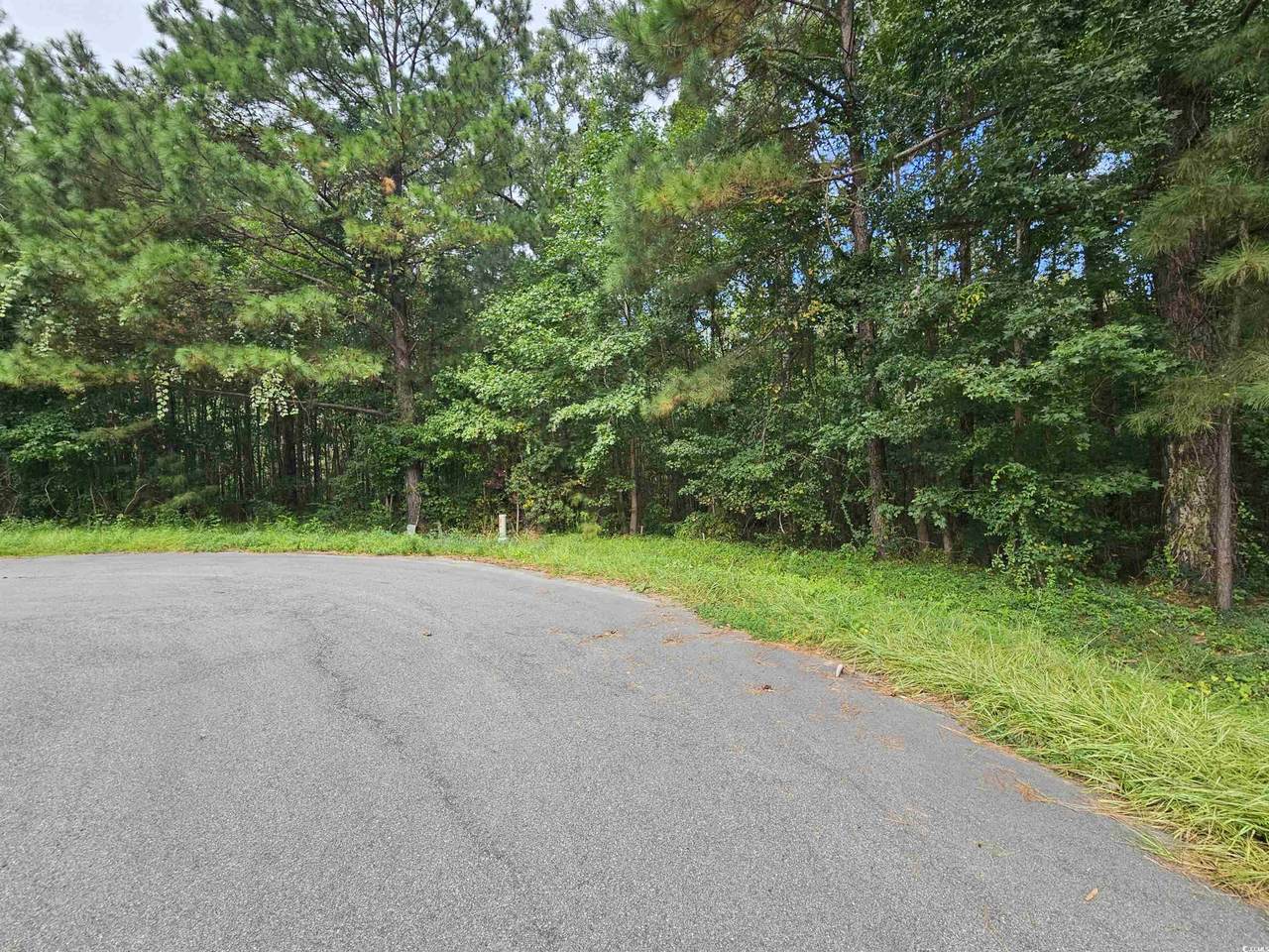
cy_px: 476
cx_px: 634
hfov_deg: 106.2
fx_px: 477
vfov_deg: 89.9
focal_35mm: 13
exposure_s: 1/441
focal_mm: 2.2
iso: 50
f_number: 2.2
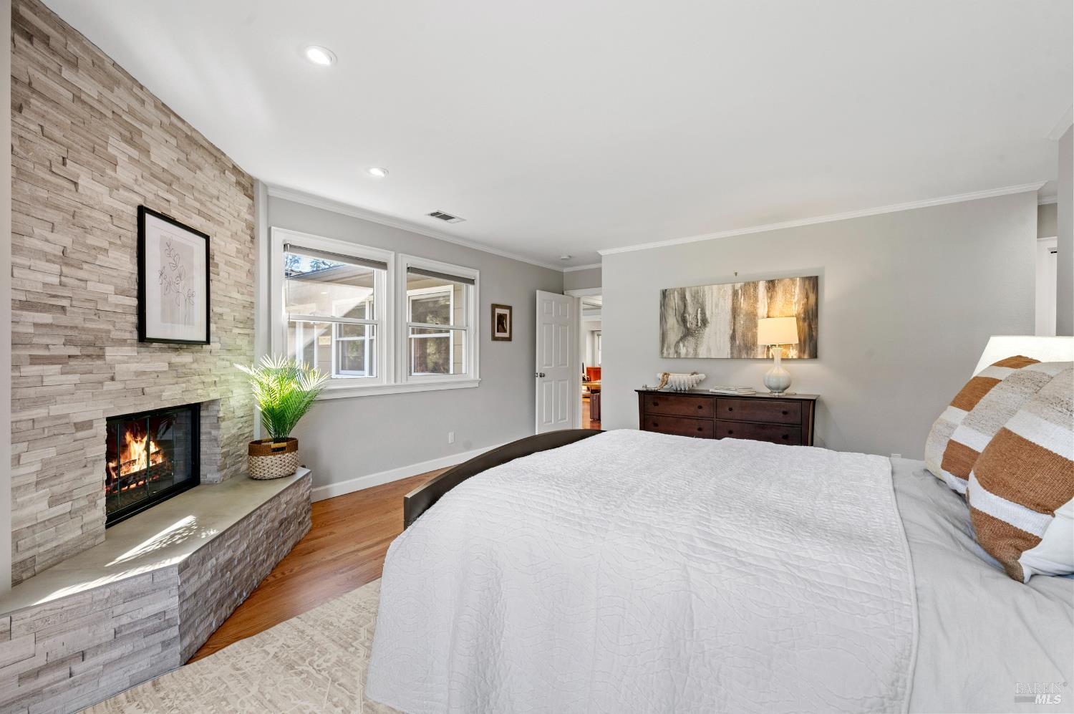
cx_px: 537
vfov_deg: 75.4
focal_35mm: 16
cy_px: 357
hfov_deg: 98.6
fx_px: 462
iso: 500
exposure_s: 1/8
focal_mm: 15.5
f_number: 9
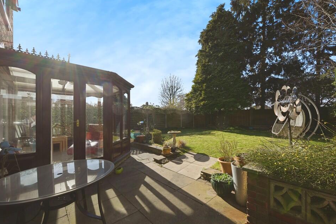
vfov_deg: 77.3
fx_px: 140
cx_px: 177
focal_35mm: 15
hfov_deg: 100.3
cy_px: 117
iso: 100
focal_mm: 14
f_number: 8
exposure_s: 1/250
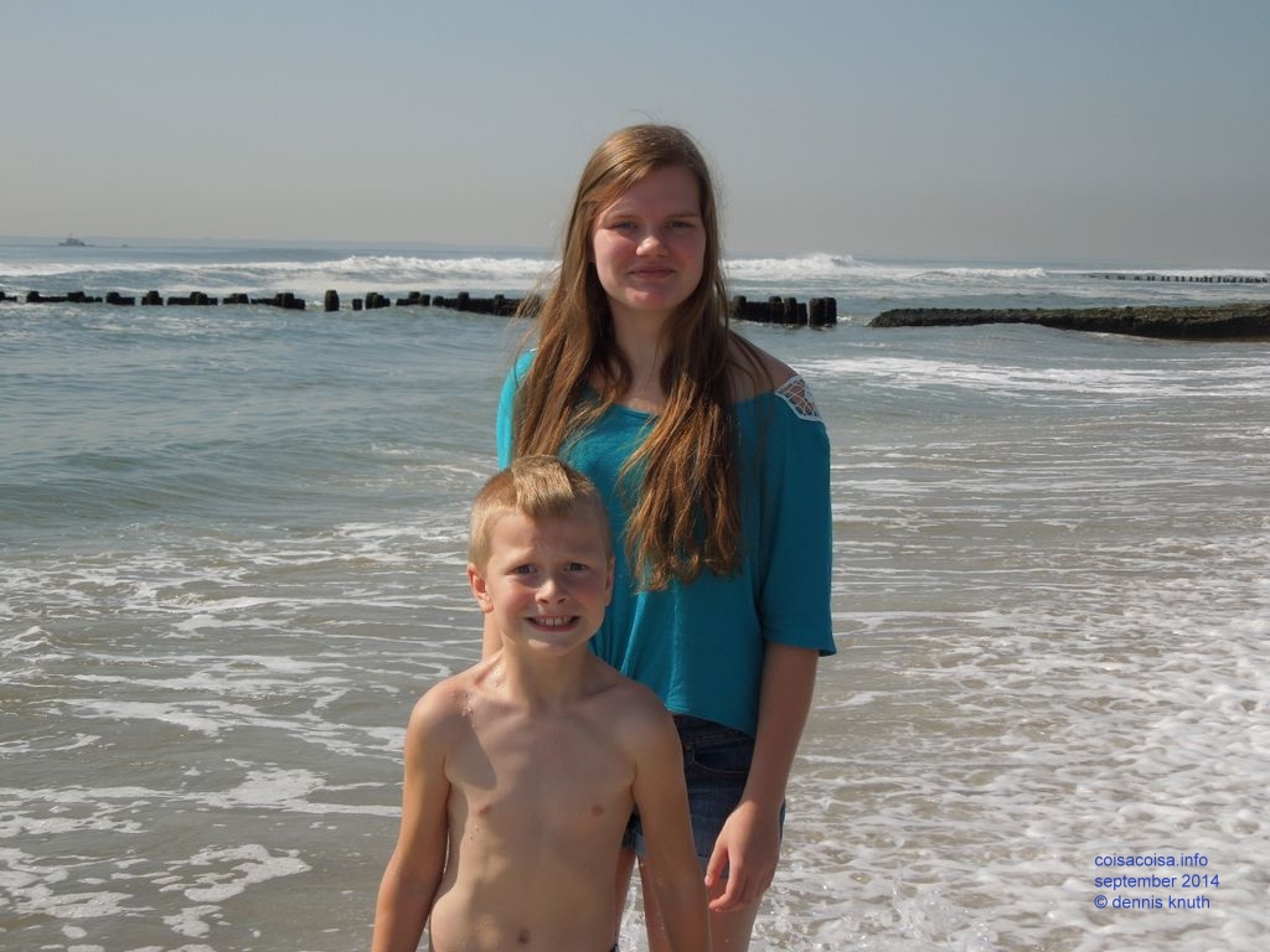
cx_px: 635
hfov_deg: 31.7
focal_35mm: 61
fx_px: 2238
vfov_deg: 24.0
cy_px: 476
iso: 100
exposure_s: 1/320
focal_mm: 11
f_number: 8.6
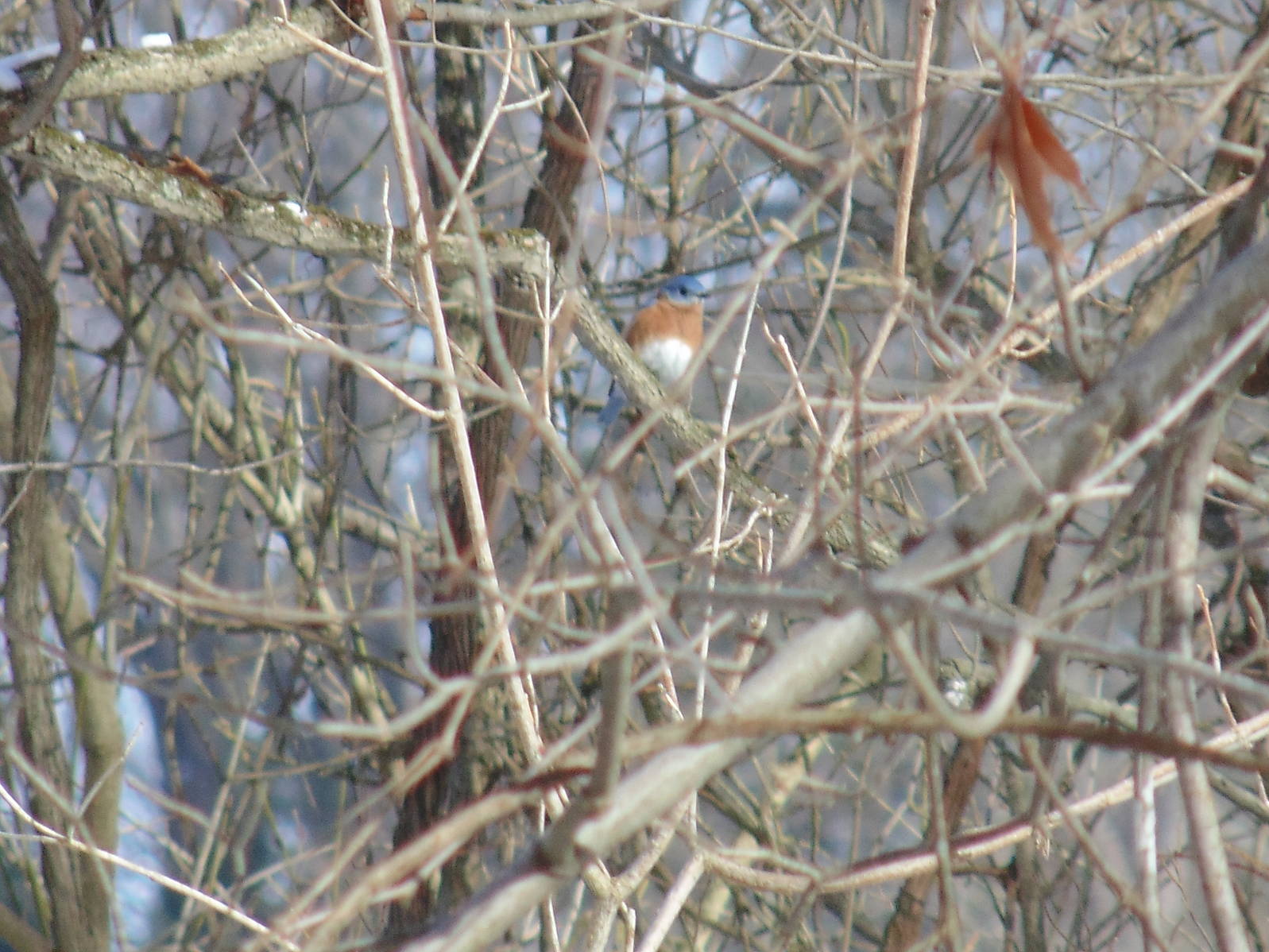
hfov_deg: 3.4
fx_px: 21301
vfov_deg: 2.6
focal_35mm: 581
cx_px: 635
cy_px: 476
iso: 80
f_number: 5.9
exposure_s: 1/160
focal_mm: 104
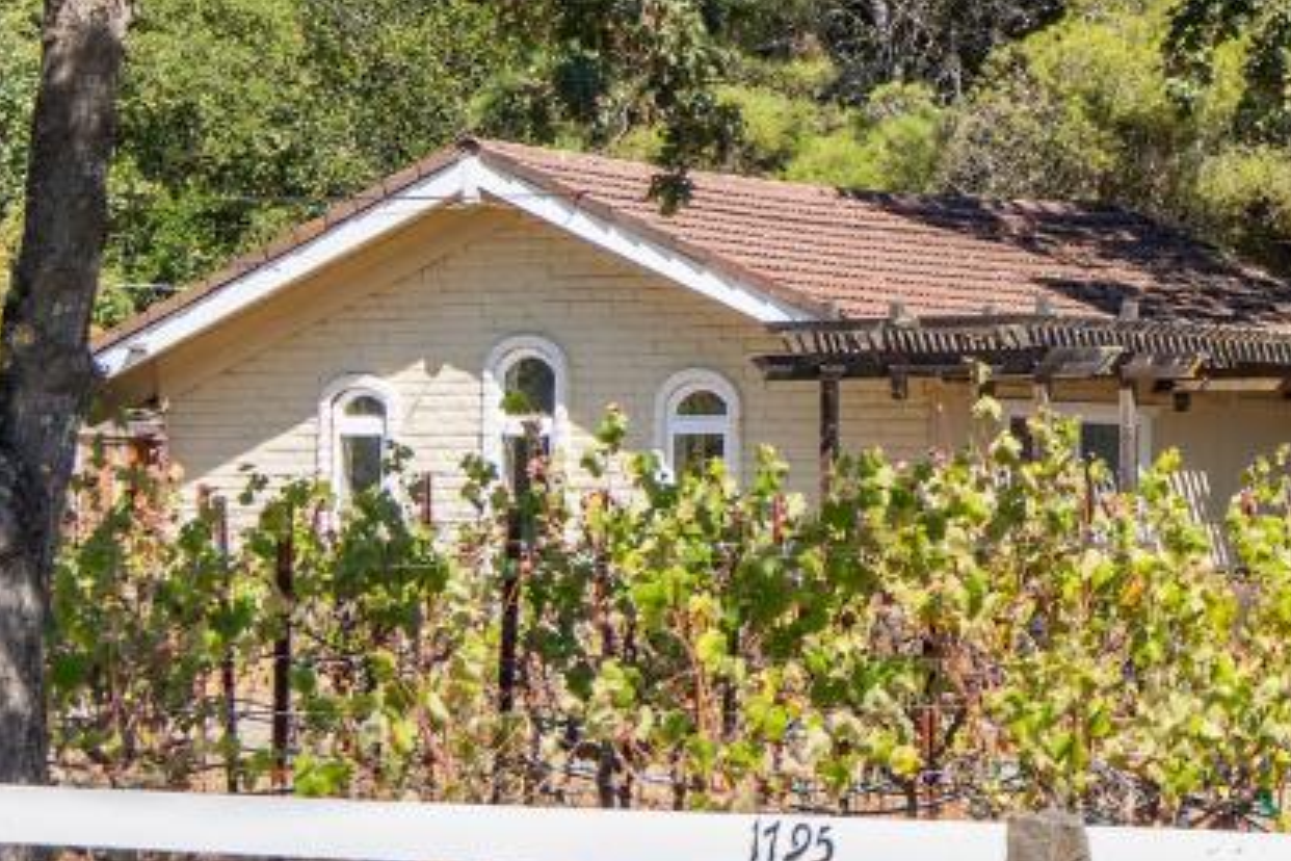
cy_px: 356
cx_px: 2083
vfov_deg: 9.5
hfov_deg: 13.2
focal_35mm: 145
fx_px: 5199
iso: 200
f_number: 6.3
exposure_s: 1/640
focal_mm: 40
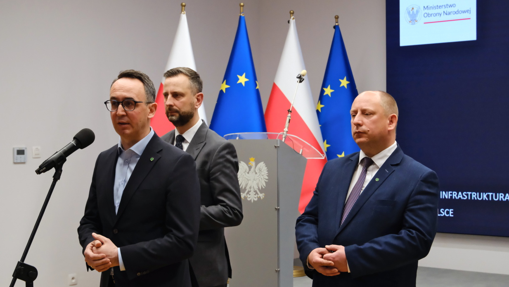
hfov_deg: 35.4
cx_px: 253
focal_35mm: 59
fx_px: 796
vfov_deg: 20.4
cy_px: 164
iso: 3200
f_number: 5.6
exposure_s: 1/200
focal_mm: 37.4
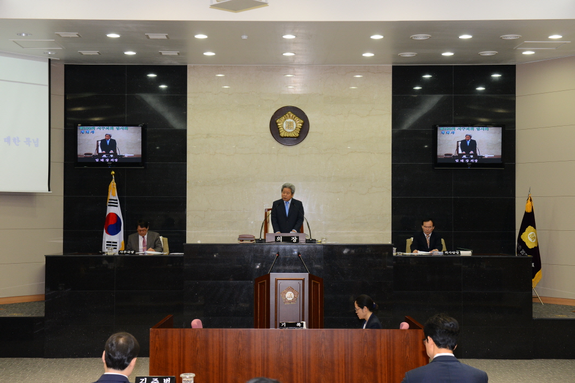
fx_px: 926
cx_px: 288
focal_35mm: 58
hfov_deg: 34.5
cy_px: 192
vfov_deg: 23.4
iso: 1400
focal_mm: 58
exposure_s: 1/60
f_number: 7.1
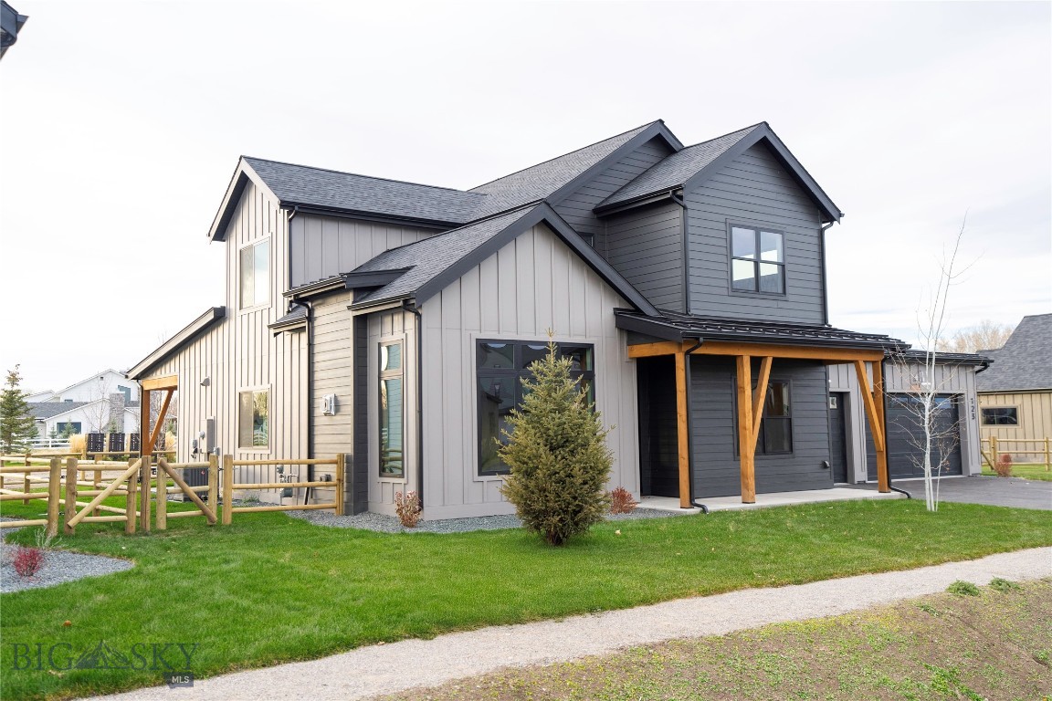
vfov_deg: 37.9
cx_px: 526
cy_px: 350
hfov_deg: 54.4
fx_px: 1023
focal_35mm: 35
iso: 640
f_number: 3.2
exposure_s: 1/1000
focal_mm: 35
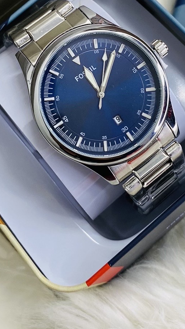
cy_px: 68
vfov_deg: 32.5
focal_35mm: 63
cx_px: 99
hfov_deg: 19.1
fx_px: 549
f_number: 1.8
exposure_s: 1/100
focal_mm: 4.25
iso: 100
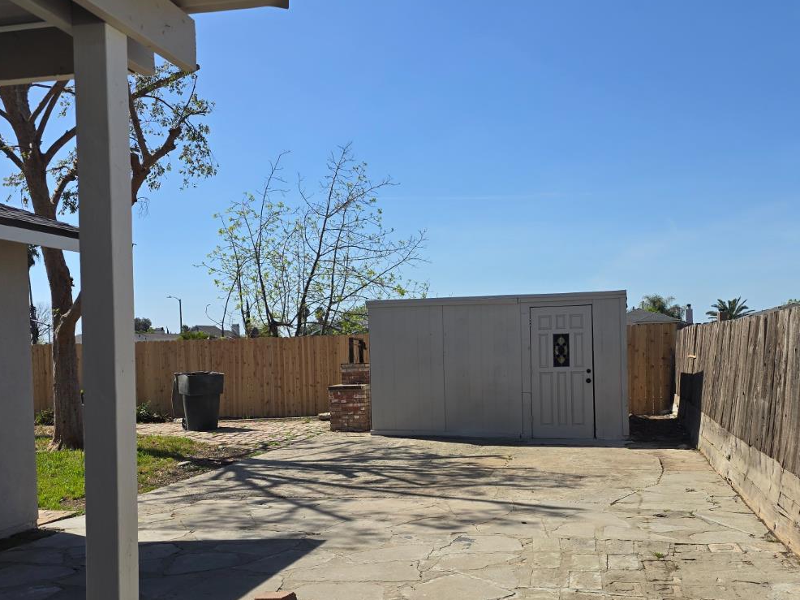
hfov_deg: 52.6
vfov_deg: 40.4
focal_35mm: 35
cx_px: 435
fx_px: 809
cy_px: 372
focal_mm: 6.3
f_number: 1.7
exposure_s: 1/1142
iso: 12
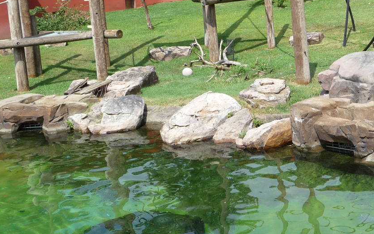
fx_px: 581
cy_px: 55
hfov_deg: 35.0
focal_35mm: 57
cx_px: 276
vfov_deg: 22.5
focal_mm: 4.7
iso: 100
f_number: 3.3
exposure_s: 1/640
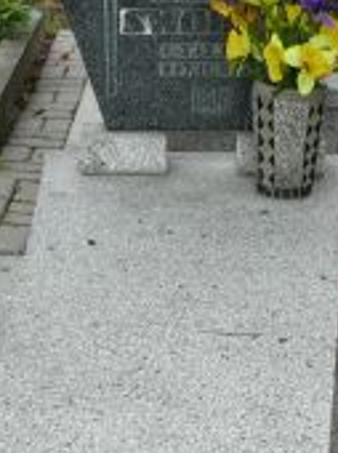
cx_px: 298
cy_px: 506
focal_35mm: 99
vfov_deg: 19.0
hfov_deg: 14.8
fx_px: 1292
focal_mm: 7.4
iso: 100
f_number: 3.6
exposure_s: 1/100
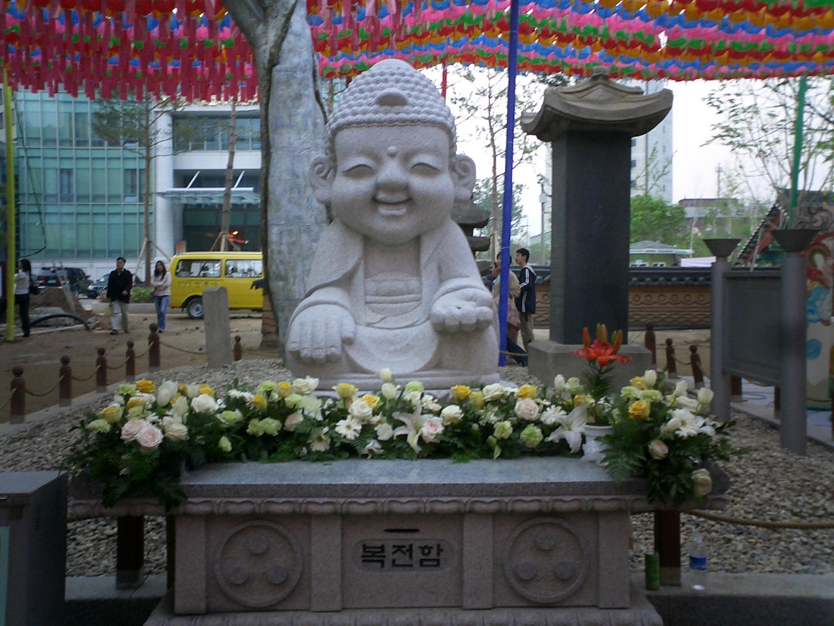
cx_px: 417
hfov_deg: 50.1
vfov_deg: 38.7
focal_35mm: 37
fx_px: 891
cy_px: 313
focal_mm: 5.6
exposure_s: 1/25
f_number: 3.5
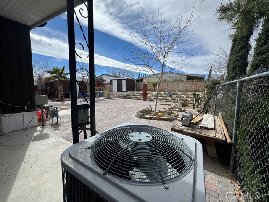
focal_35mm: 14
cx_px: 134
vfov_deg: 85.7
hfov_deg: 102.1
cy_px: 101
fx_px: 109
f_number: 2.2
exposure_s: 1/2770
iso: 50
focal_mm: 2.22
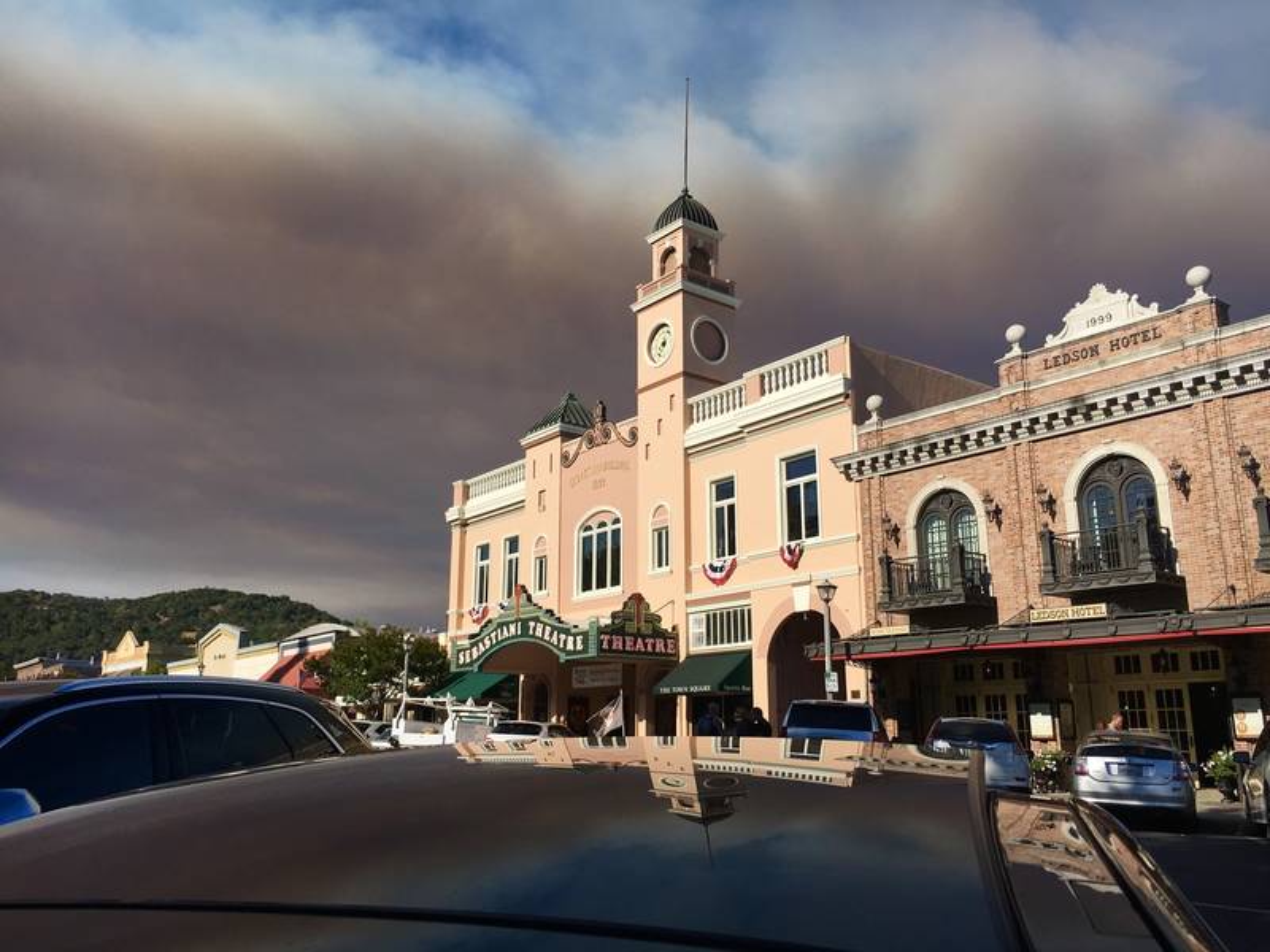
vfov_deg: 48.2
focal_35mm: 29
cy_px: 476
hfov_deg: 61.7
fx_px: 1064
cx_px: 635
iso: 25
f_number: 2.2
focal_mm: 4.15
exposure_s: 1/3077
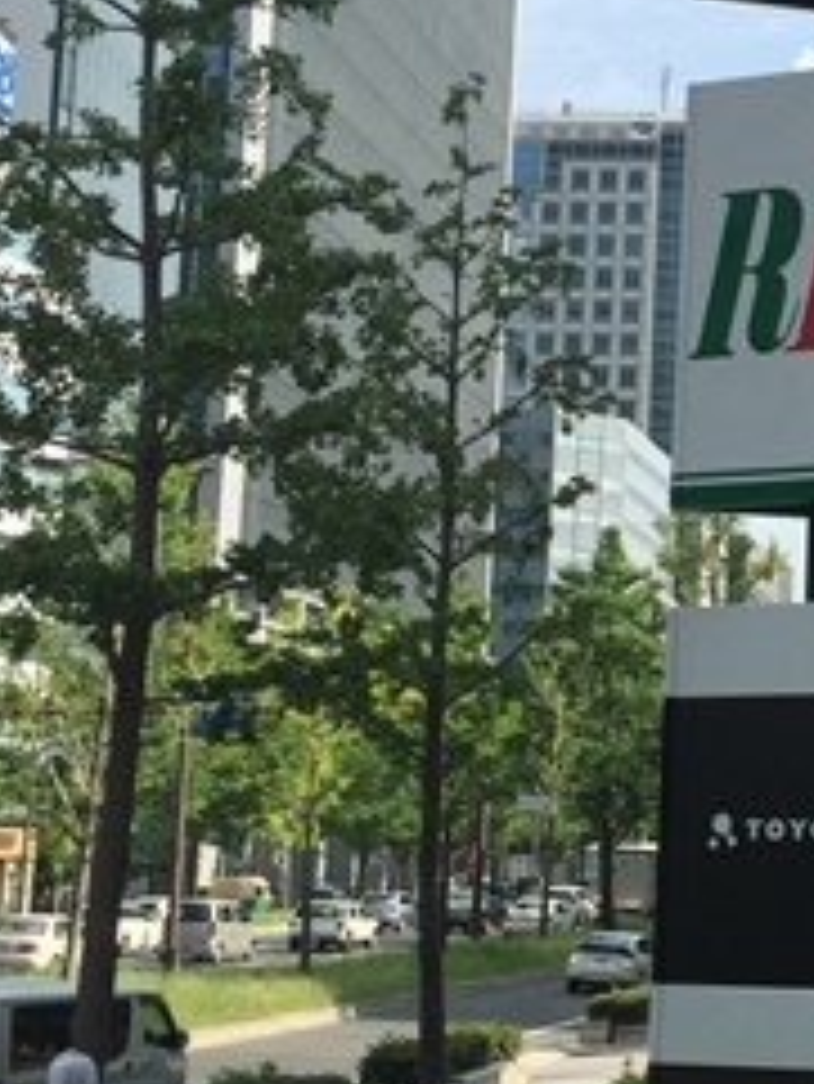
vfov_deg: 25.3
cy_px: 504
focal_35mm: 77
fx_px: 2412
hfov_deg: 17.9
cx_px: 1061
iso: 32
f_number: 2.2
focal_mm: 4.15
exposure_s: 1/1721
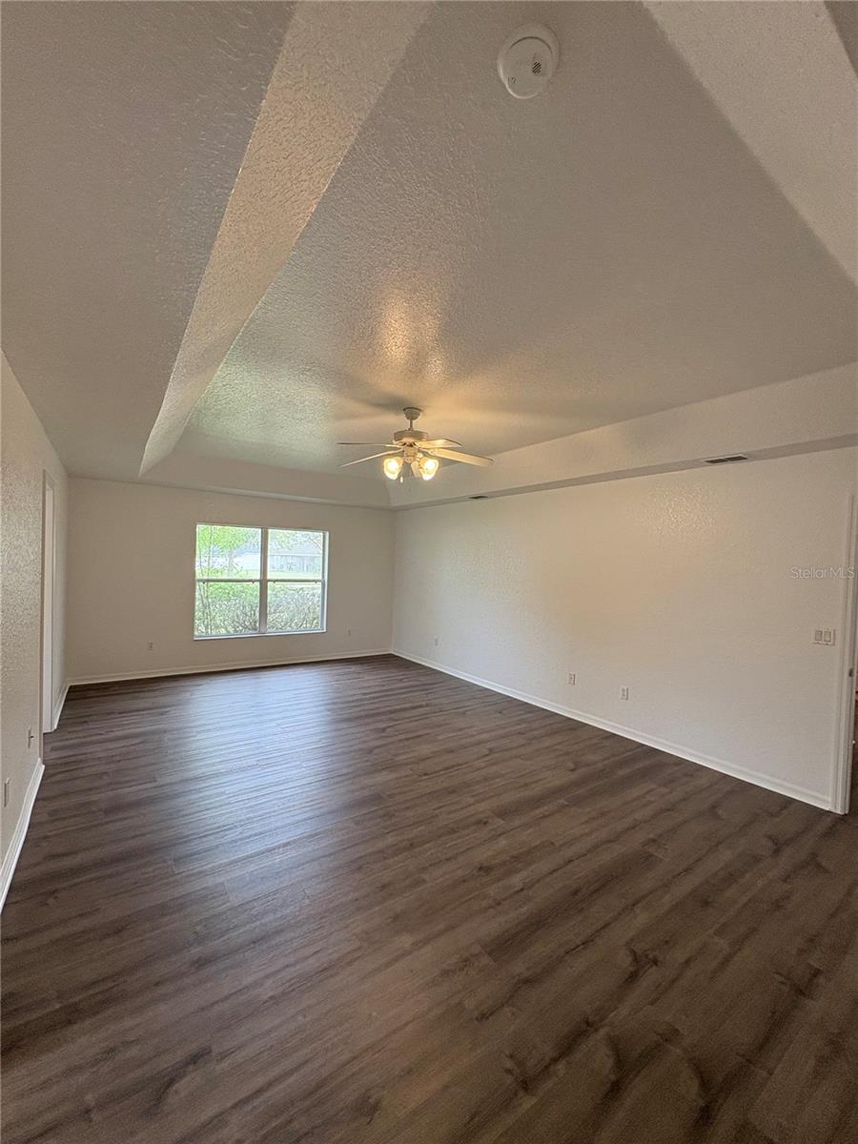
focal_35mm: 14
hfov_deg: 85.7
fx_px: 463
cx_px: 429
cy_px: 572
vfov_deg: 102.1
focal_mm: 2.22
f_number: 2.2
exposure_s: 1/120
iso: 125
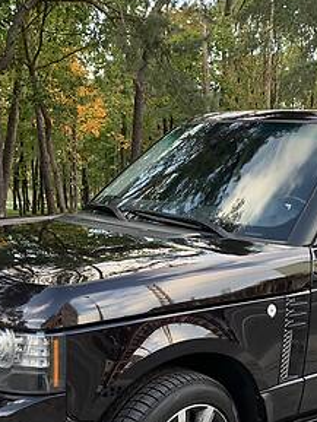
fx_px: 659
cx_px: 196
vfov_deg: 34.7
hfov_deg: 27.0
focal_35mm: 54
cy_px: 321
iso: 100
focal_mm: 4.2
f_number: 1.8
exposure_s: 1/108
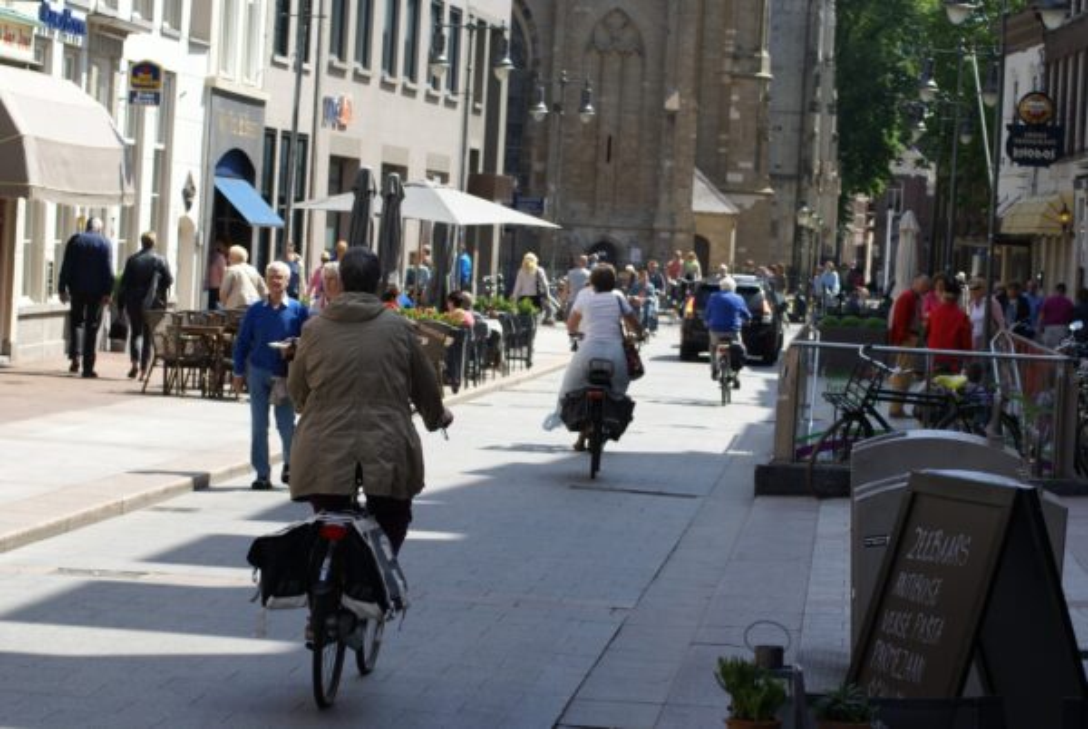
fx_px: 3178
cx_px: 544
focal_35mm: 105
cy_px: 364
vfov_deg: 13.1
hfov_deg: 19.4
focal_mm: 70
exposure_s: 1/160
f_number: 8
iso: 100
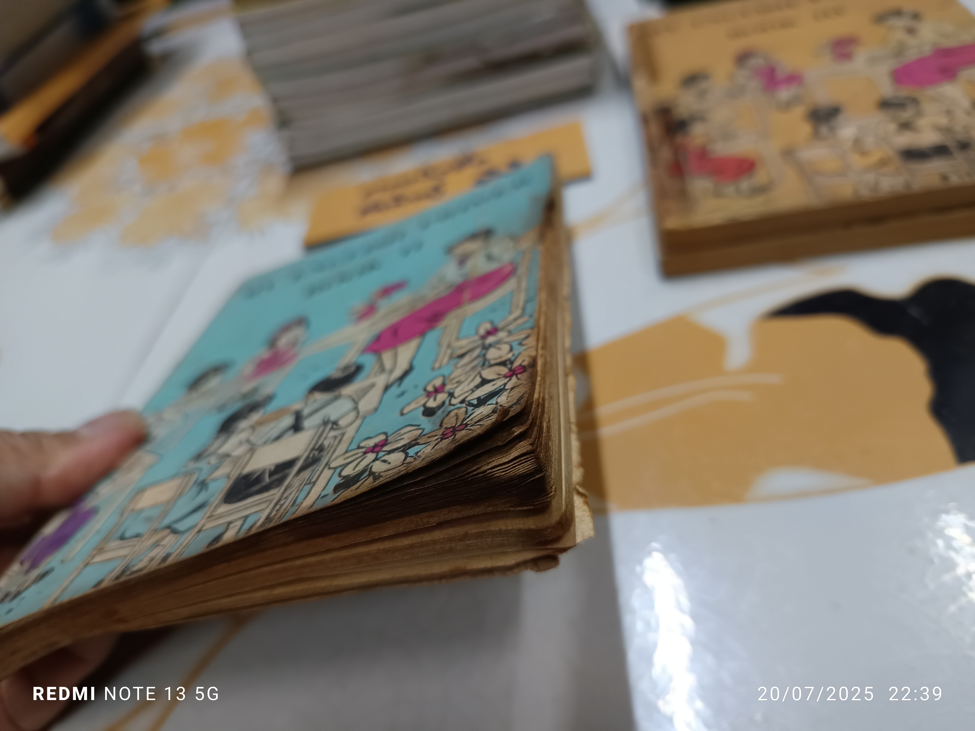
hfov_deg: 71.6
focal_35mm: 24
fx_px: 676
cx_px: 488
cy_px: 366
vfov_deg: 56.8
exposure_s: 1/33.3
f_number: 1.7
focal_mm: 5.31
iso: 1105
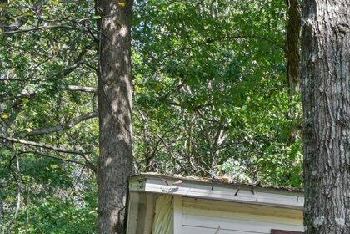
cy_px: 465
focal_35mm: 117
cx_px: 733
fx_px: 1137
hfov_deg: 14.2
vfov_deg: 10.7
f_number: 8
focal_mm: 24
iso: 100
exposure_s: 1/80
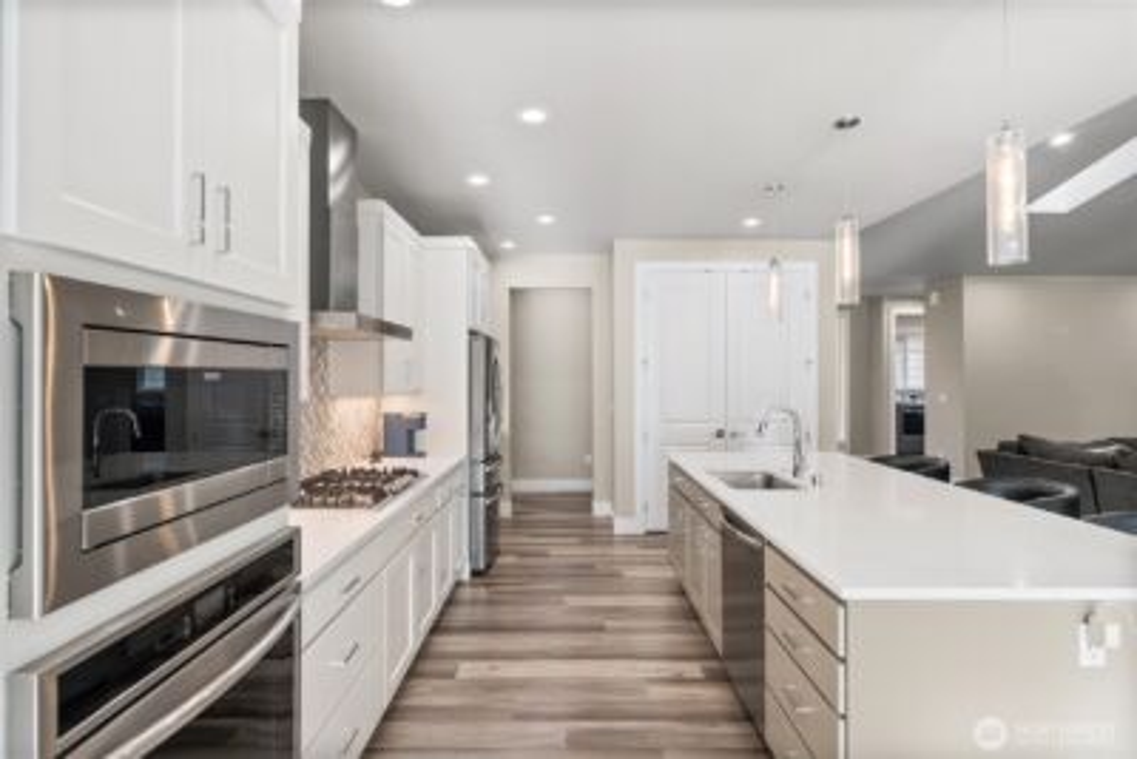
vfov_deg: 64.6
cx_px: 568
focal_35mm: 19
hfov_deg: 86.9
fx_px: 600
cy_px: 380
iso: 640
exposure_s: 1/100
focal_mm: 19
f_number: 5.6
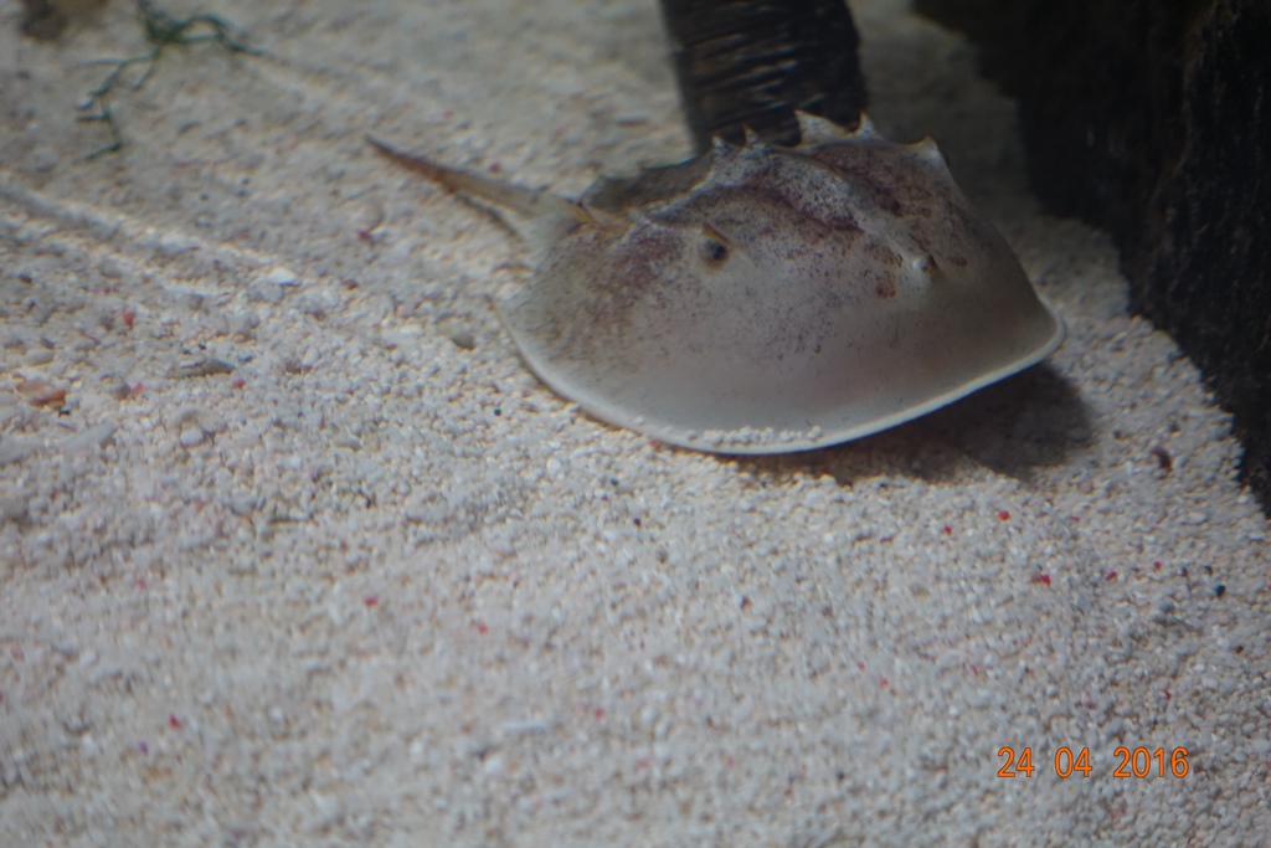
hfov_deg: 28.8
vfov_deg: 19.5
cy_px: 424
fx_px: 2472
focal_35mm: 70
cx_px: 636
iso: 640
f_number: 2.8
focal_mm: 25.7
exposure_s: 1/80
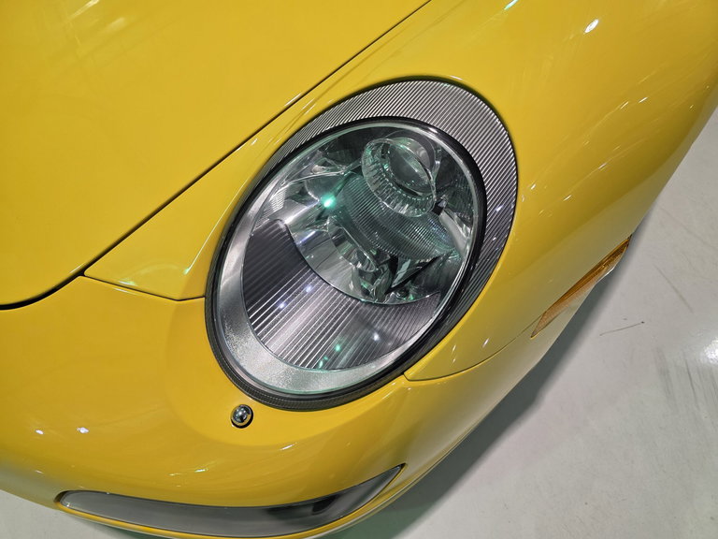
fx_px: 477
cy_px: 270
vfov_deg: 58.9
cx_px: 359
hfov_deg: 73.9
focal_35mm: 23
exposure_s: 1/120
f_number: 1.7
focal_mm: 6.3
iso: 250
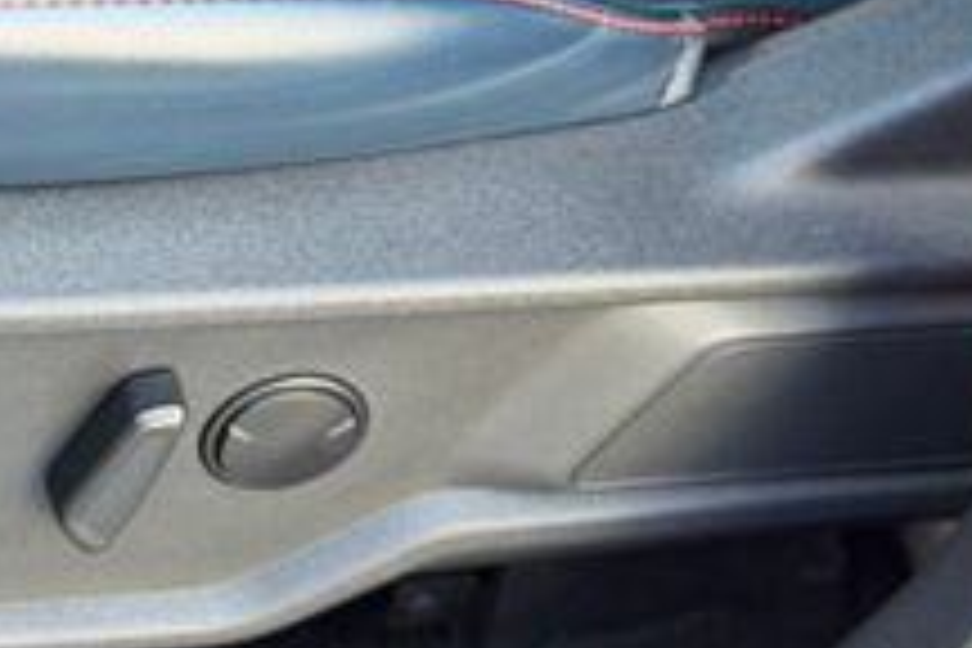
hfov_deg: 13.6
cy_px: -180
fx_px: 3996
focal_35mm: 148
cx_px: -117
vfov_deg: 9.1
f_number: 1.78
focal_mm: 6.76
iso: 100
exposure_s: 1/106
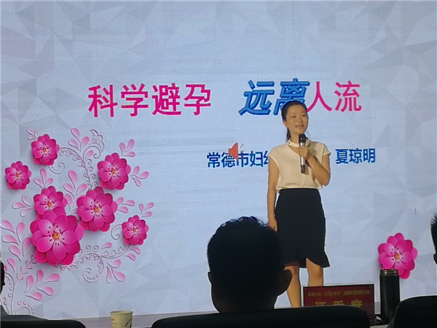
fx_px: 1313
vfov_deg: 14.2
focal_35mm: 104
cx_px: 218
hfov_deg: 18.9
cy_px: 164
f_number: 2
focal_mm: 4.04
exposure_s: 1/100
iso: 64
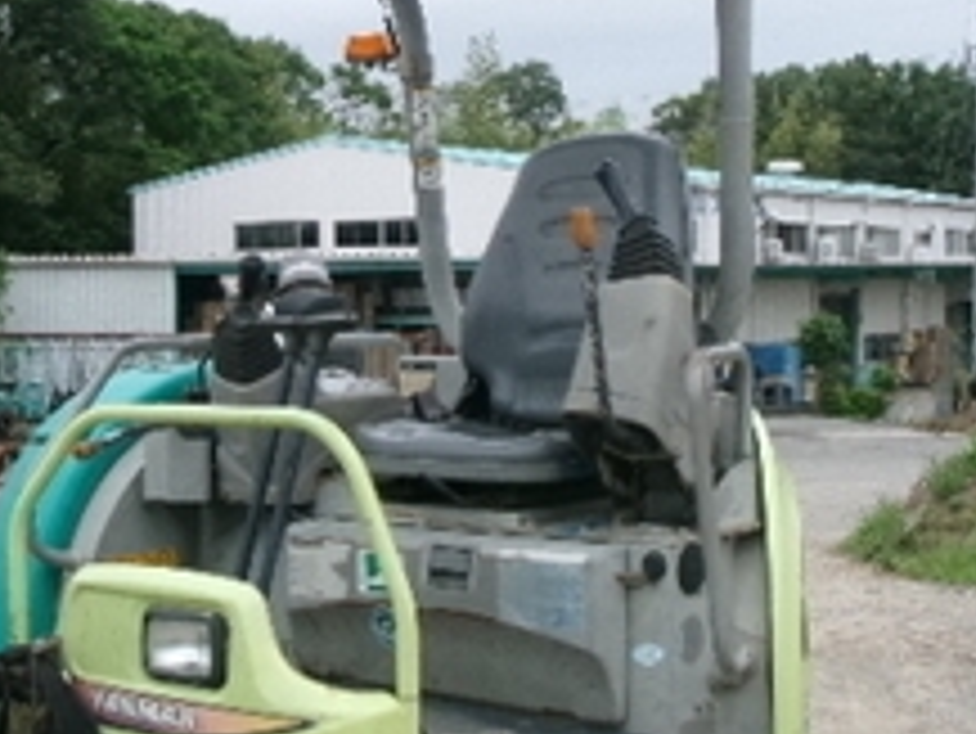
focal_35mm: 62
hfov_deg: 31.1
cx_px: 409
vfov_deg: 23.7
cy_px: 311
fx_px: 1749
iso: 100
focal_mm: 5.1
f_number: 3.9
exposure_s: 1/105
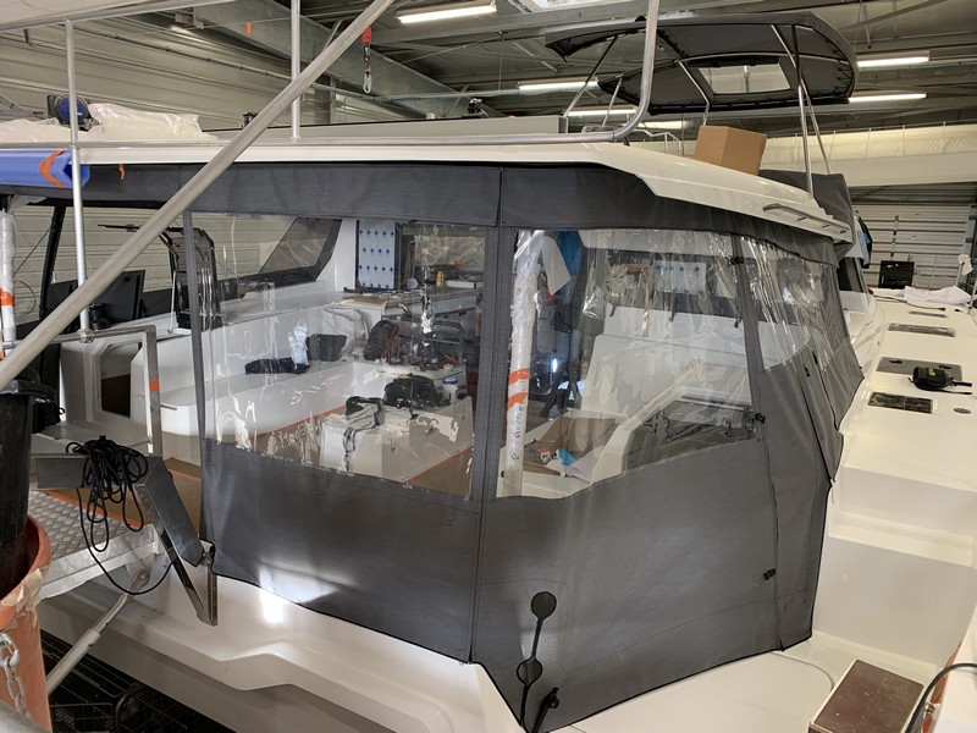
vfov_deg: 53.1
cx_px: 488
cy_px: 366
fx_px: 734
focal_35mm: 26
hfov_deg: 67.3
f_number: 1.8
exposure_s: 1/50
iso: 80
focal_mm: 4.25
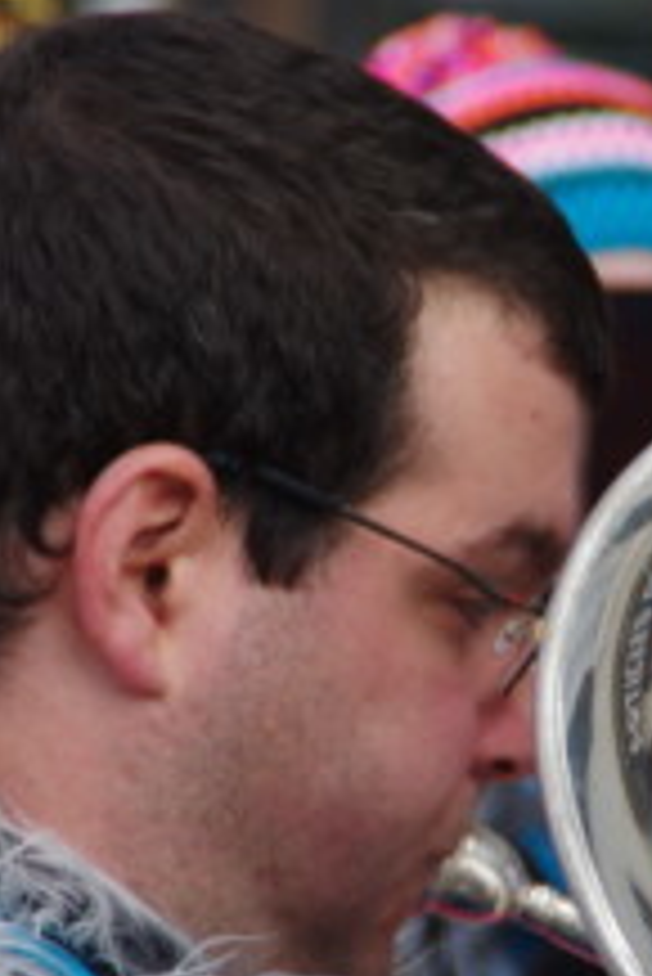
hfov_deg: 2.0
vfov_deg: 3.0
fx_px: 18714
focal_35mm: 690
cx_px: 468
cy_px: 618
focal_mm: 200
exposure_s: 1/250
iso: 200
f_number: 6.3
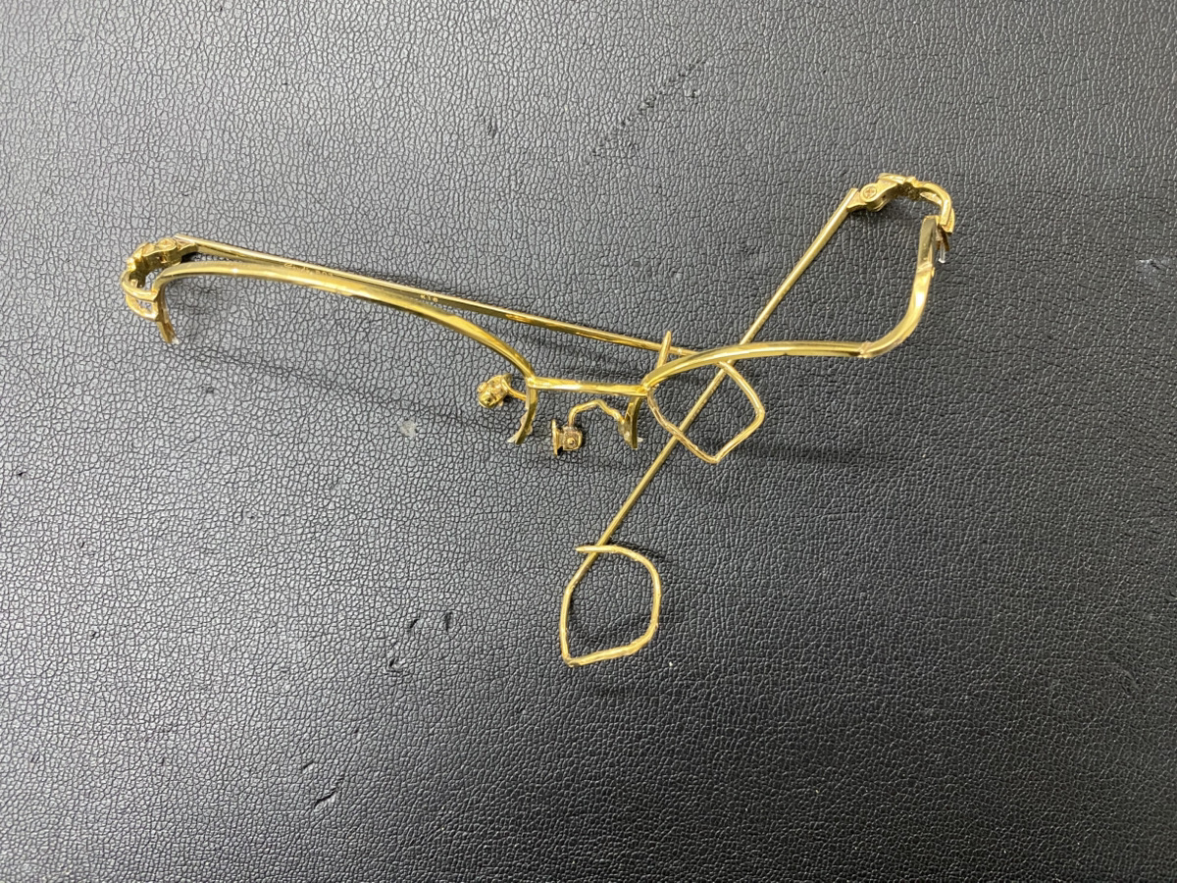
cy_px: 442
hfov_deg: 69.4
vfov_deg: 54.9
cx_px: 588
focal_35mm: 25
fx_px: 850
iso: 320
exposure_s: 1/50
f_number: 1.8
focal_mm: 4.25
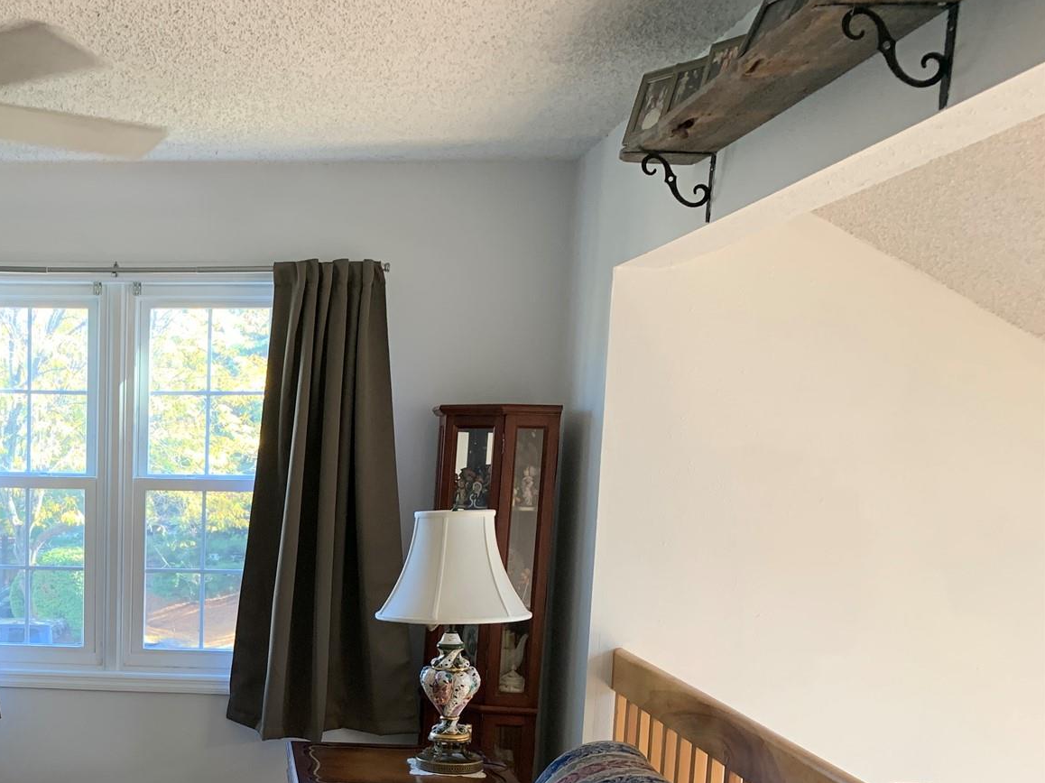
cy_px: 656
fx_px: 1388
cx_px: 125
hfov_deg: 38.7
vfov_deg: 30.5
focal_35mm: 46
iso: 100
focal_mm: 4.25
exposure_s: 1/60
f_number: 1.8
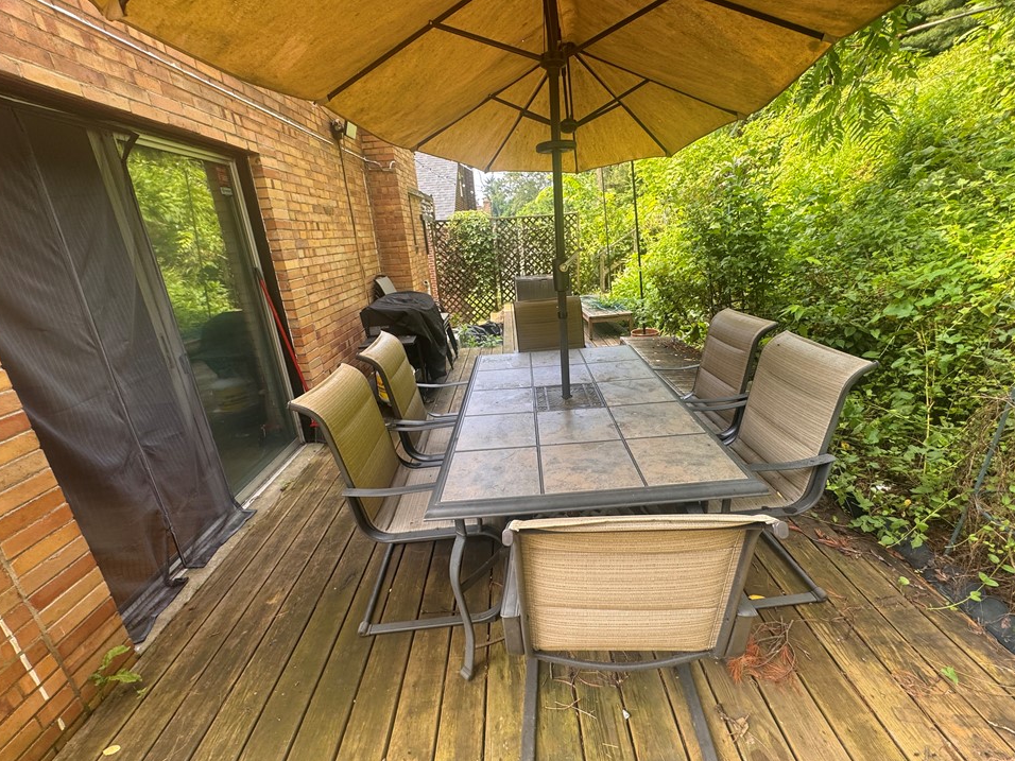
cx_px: 530
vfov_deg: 81.7
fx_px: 440
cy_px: 374
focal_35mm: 15
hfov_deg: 98.1
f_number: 2.2
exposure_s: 1/163
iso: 40
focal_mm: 2.22
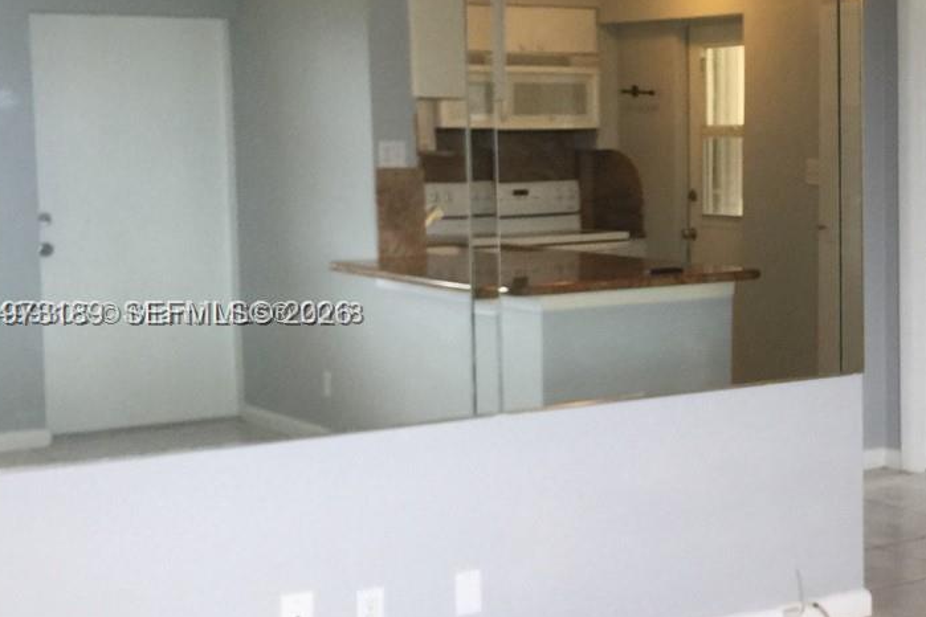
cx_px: 999
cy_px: 315
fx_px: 1775
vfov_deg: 19.7
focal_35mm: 69
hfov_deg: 27.0
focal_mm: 4.15
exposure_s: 1/30
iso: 40
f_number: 2.2
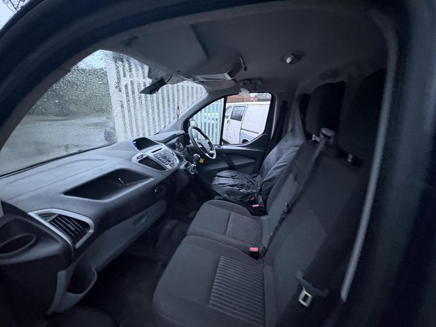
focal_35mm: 14
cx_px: 218
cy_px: 164
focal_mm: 2.22
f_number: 2.2
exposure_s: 1/34
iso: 1000
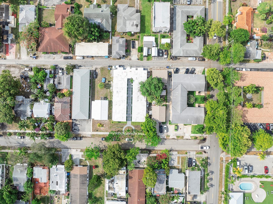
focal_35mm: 25
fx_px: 197
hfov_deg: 69.4
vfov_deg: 54.9
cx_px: 132
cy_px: 103
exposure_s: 1/2000
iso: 250
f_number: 2.8
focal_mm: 12.29
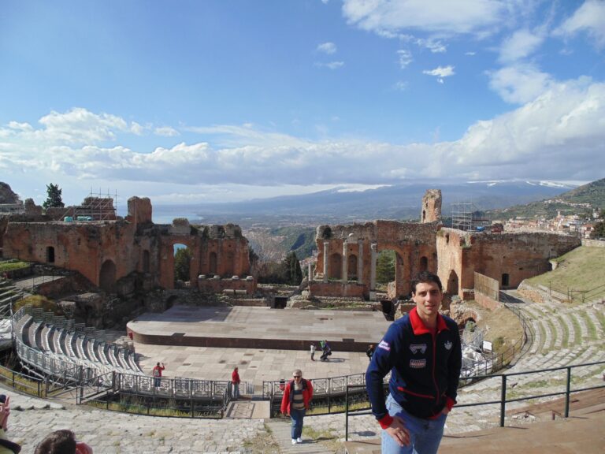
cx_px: 302
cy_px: 227
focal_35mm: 22
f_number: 9.7
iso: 80
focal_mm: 4
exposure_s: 1/160
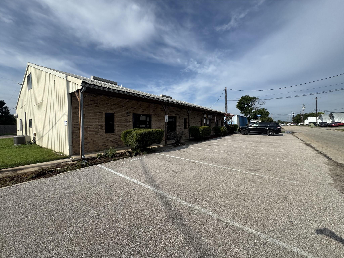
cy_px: 129
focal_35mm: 14
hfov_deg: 102.1
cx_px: 172
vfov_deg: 85.7
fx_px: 139
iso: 50
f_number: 2.2
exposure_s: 1/2208
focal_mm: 2.22
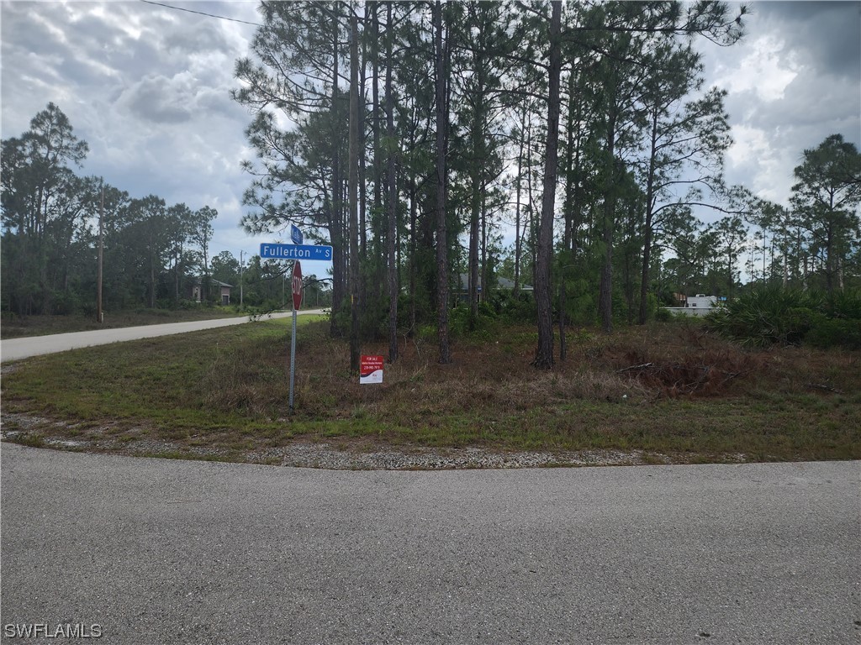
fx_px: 572
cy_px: 322
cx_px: 430
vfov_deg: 58.9
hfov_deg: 73.9
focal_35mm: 23
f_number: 1.8
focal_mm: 6.4
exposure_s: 1/989
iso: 12
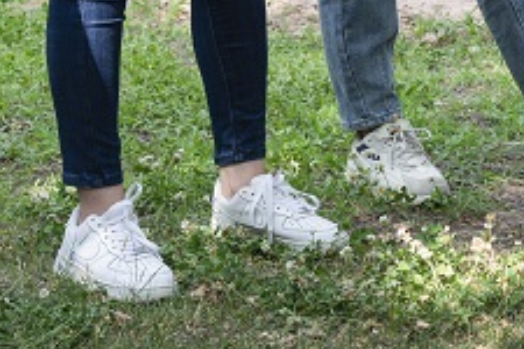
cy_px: -106
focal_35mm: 142
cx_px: 682
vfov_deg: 9.5
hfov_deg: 13.9
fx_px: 2067
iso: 100
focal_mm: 50
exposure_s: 1/125
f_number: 5.6
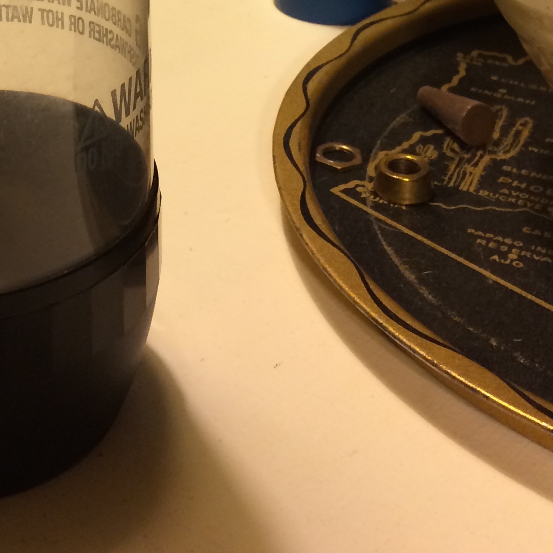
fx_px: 1410
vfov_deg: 19.7
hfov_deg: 22.0
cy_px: -240
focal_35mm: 78
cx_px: 145
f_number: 2.2
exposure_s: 1/30
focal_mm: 4.15
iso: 125
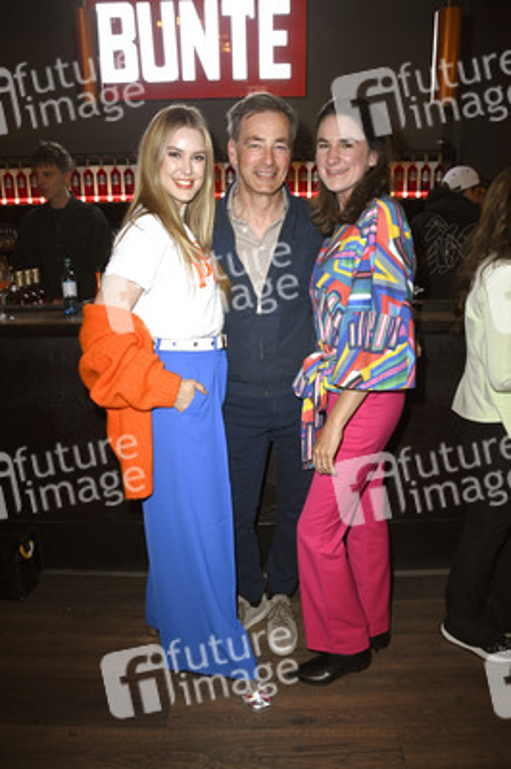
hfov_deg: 53.1
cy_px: 384
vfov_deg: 73.8
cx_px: 256
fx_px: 512
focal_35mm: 24
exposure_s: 1/80
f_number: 5.6
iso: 1250
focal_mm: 24
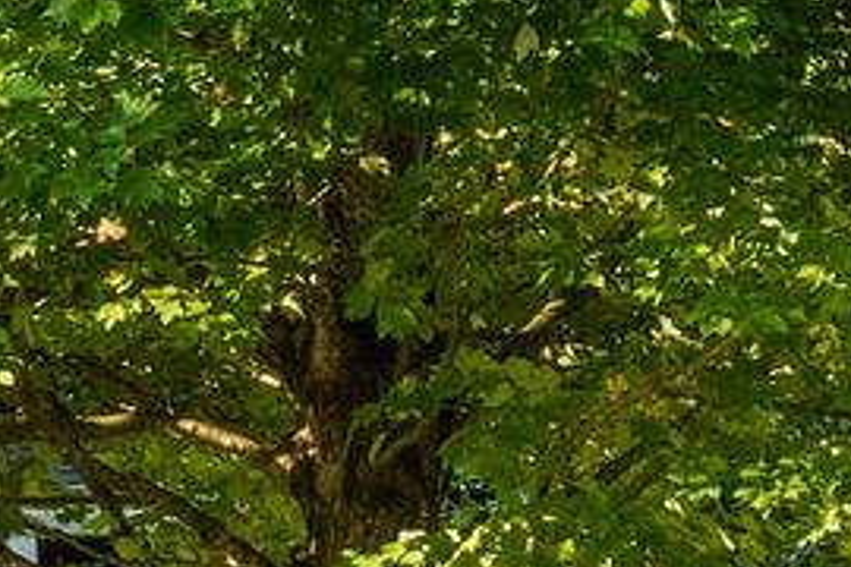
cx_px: -2020
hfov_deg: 6.9
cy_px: 509
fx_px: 6098
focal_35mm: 258
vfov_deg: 5.3
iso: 320
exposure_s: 1/125
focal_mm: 34
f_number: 9
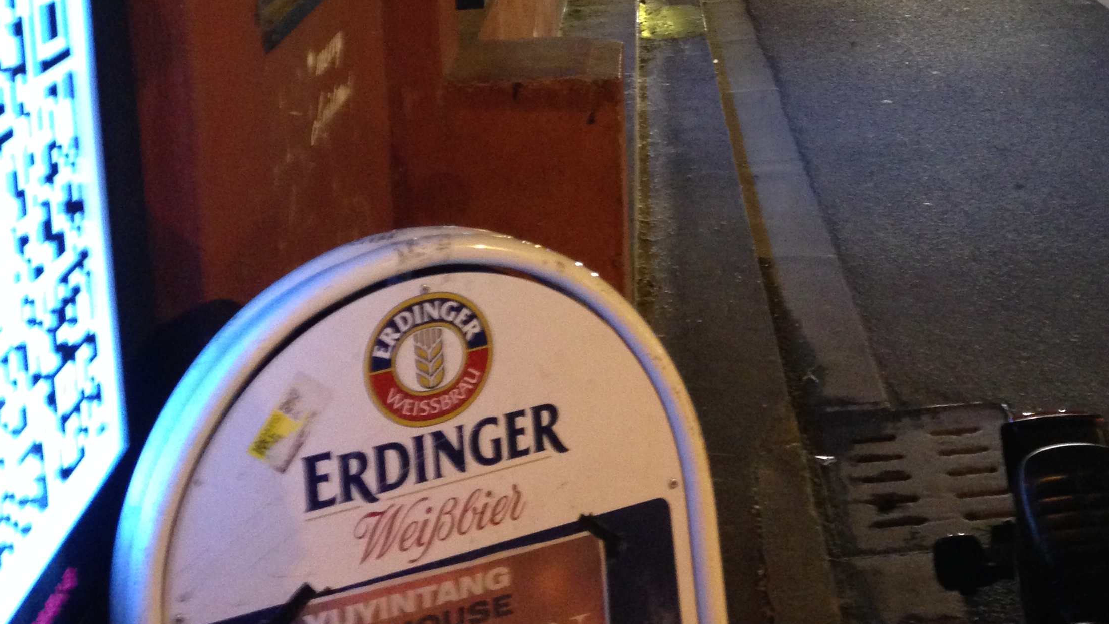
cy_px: -157
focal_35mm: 53
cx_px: 571
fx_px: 1558
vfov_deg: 20.9
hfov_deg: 39.2
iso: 400
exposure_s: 1/20
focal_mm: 4.12
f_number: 2.4
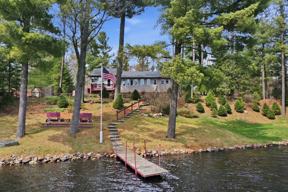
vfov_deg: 46.4
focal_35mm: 28
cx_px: 144
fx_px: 224
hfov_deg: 65.5
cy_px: 96
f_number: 5.6
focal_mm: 10.3
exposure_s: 1/400
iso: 100
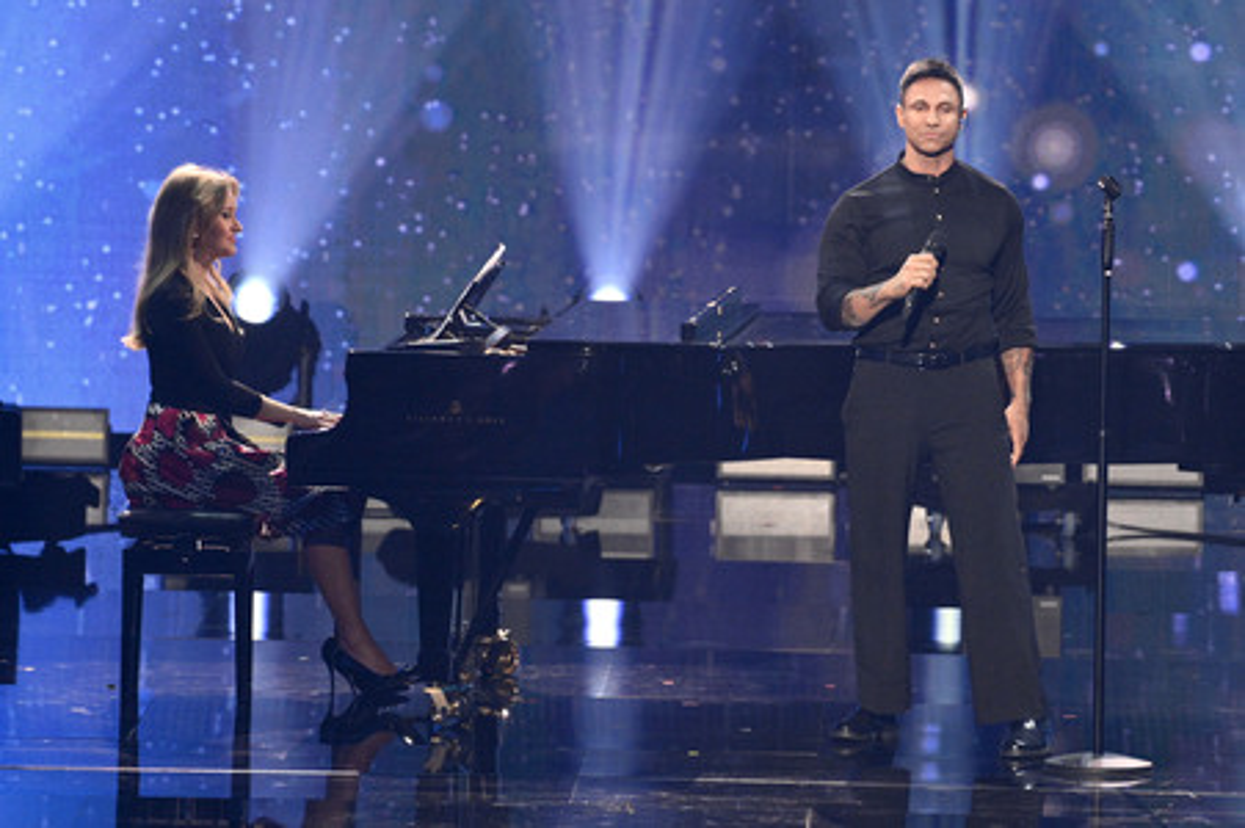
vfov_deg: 4.0
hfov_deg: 6.1
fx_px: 11749
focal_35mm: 340
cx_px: 622
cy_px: 414
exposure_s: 1/250
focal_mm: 340
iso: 8000
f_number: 5.6
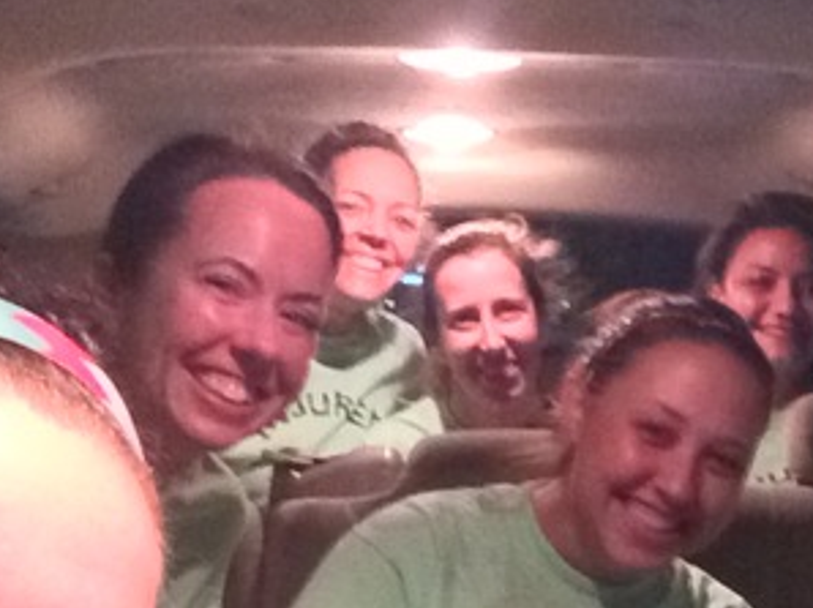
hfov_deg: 25.4
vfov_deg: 19.1
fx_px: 1760
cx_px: 701
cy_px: 605
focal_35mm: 75
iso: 1250
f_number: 2.4
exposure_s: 1/15
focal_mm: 2.15
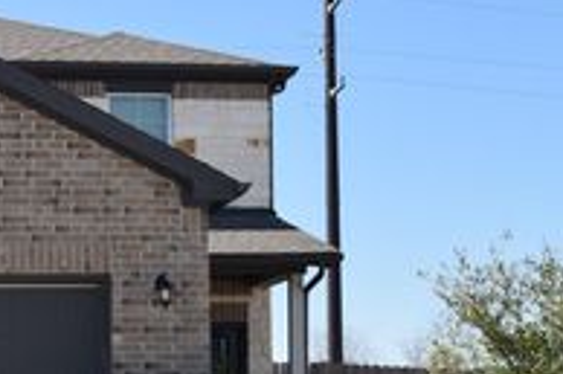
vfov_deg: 14.3
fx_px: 1453
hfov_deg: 21.0
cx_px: -32
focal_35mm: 93
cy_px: 410
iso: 100
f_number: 10
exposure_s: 1/200
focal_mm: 24
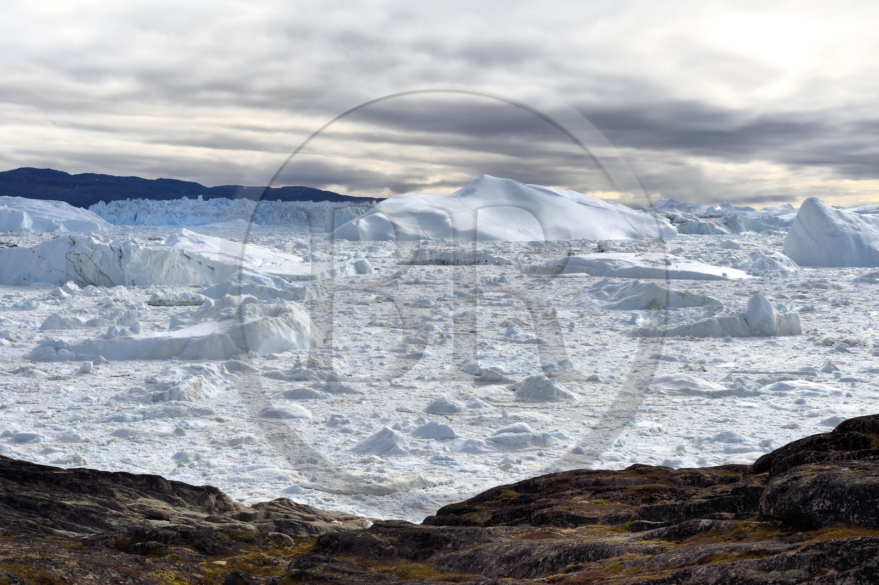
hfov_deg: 39.6
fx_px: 1220
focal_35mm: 50
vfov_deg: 26.9
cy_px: 292
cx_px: 440
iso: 200
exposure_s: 1/320
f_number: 18
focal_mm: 50
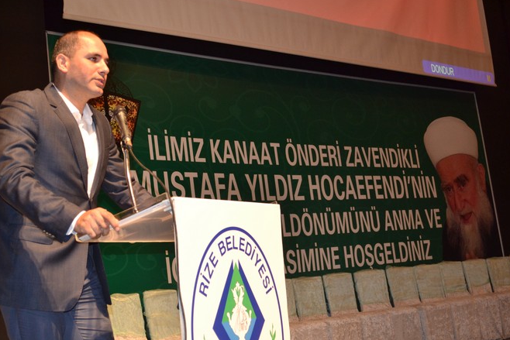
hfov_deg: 36.2
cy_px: 168
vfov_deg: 24.6
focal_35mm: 55
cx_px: 257
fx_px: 779
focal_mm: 36
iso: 1400
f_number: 5
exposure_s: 1/60
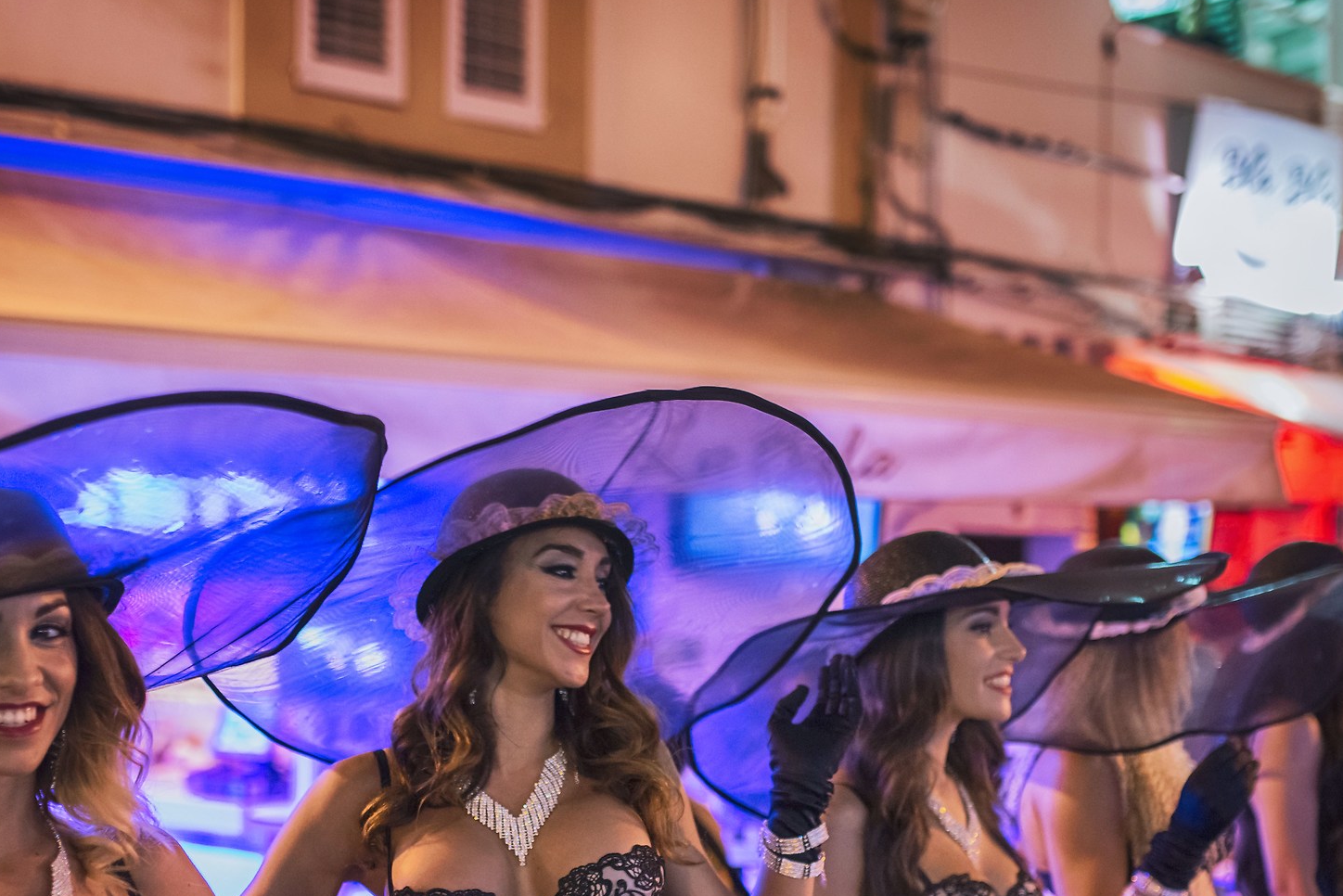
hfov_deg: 34.4
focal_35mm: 58
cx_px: 551
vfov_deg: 23.2
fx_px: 2164
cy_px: 656
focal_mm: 35
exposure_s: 1/50
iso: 2000
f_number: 1.8
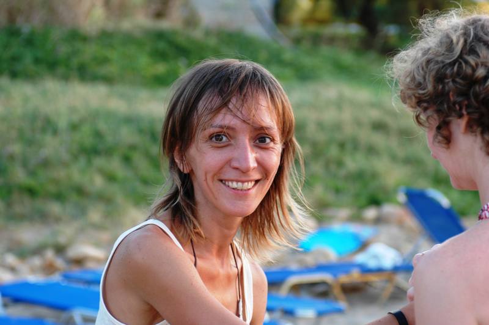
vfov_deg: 14.0
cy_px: 162
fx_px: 1323
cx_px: 244
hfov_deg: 20.9
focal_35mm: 98
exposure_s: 1/60
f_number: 4
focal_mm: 65
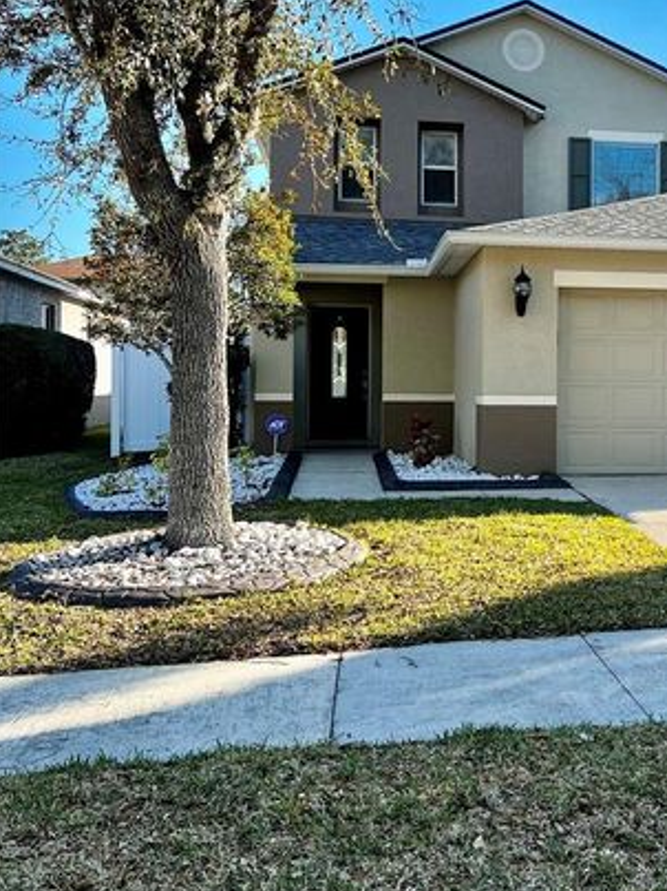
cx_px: 546
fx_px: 1105
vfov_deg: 43.7
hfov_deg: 32.5
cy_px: 381
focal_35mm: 43
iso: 50
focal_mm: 5.7
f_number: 1.5
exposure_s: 1/1669
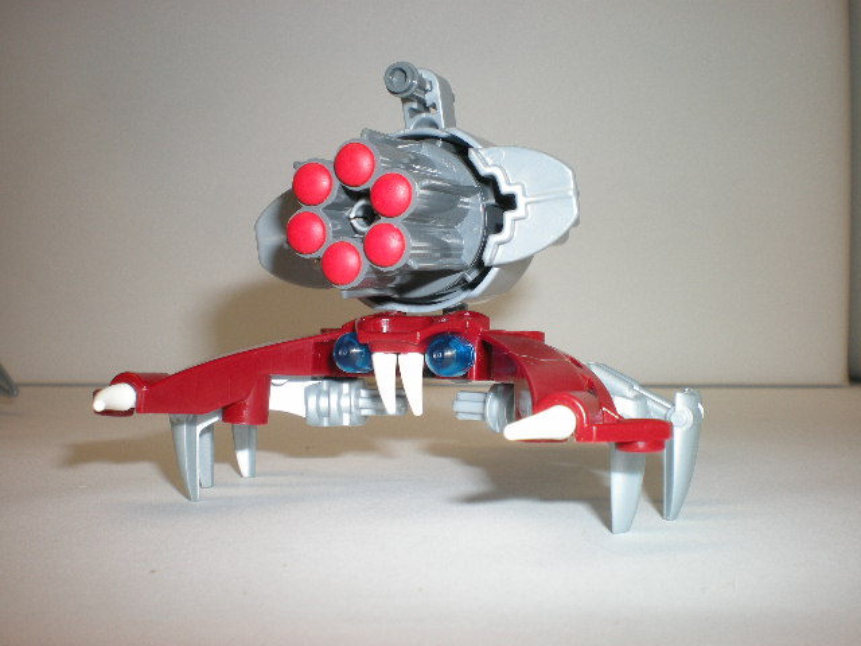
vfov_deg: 37.7
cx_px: 430
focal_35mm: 38
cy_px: 323
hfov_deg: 49.0
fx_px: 945
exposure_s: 1/30
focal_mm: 6.3
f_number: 4.6
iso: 64
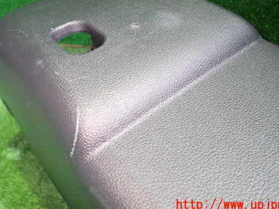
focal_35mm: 33
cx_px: 131
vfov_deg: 42.5
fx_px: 266
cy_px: 75
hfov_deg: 55.3
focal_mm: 4.5
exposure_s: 1/30
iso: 500
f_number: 2
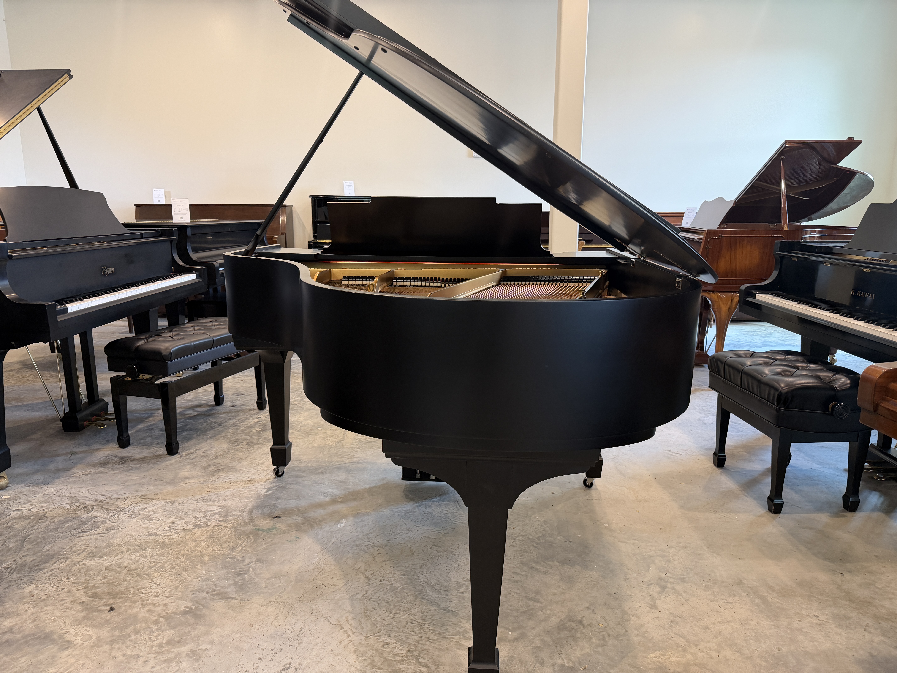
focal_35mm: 24
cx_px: 448
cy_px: 336
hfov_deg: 71.6
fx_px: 622
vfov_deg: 56.8
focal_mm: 6.76
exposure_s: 1/60
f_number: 1.78
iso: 200
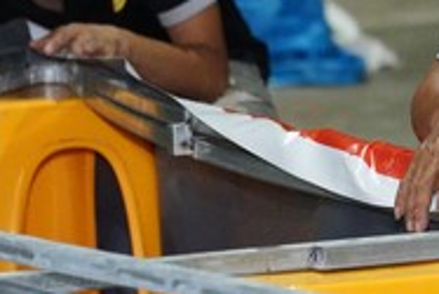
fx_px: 6358
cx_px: 481
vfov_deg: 2.6
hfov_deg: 3.9
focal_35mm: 521
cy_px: 79
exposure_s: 1/250
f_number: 4.5
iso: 16000
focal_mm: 150
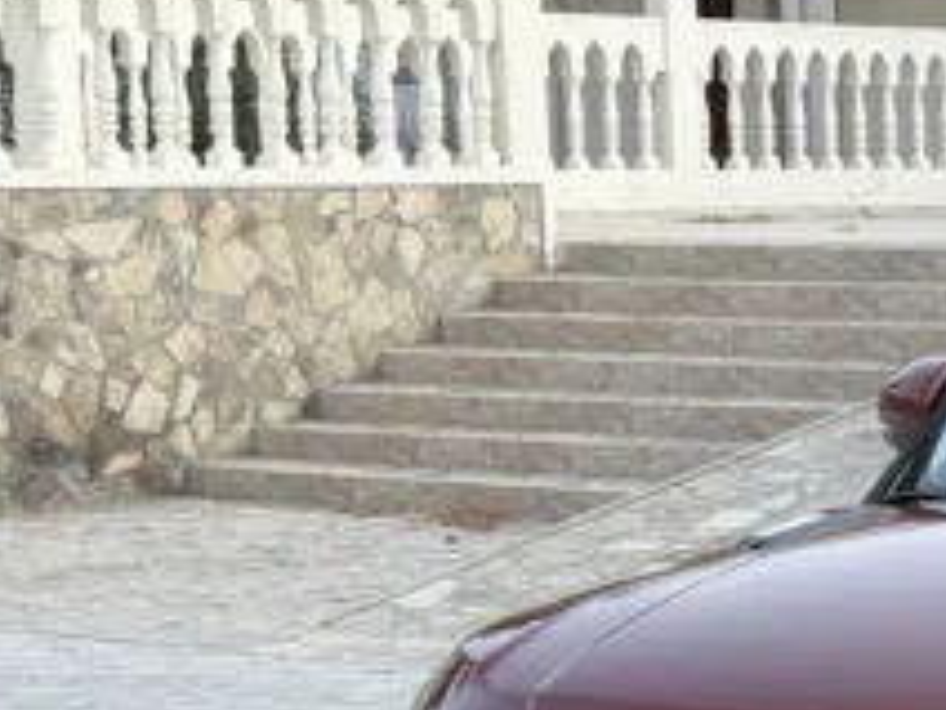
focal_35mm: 145
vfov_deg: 10.1
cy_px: 719
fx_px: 3963
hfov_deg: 13.0
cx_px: 1343
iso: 100
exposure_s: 1/1353
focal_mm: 6.76
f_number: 1.78
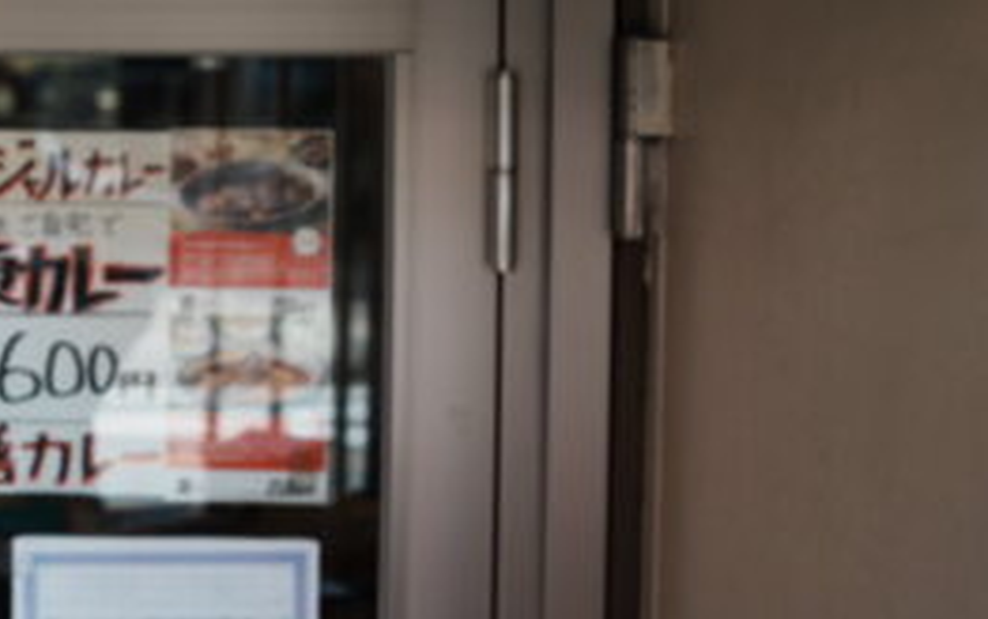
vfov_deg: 17.9
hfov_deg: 25.1
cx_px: -264
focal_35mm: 72
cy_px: 115
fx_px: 1940
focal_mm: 24
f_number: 2.8
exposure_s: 1/160
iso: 100
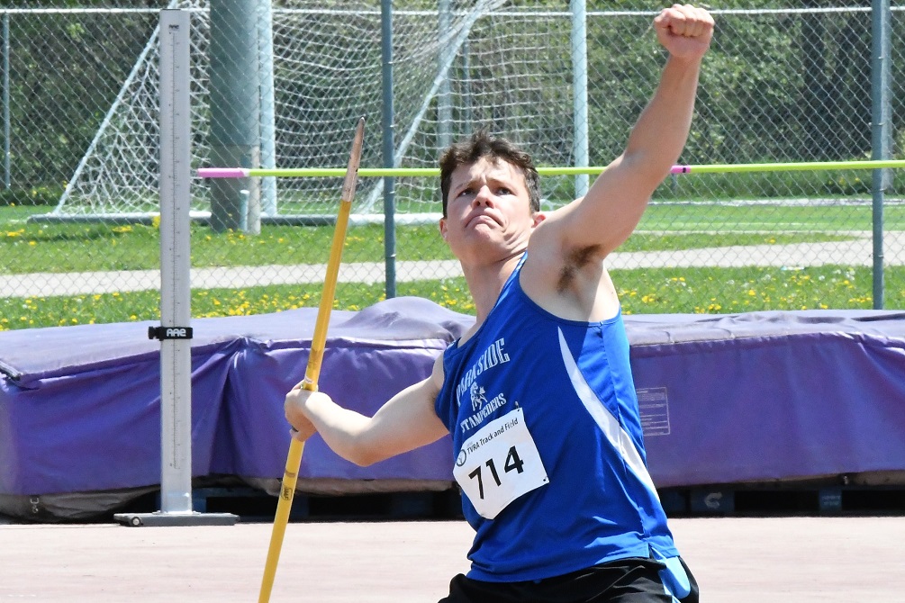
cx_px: 452
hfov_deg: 7.6
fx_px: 6787
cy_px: 302
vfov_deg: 5.1
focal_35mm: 270
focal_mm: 180
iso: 4500
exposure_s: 1/1000
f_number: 20
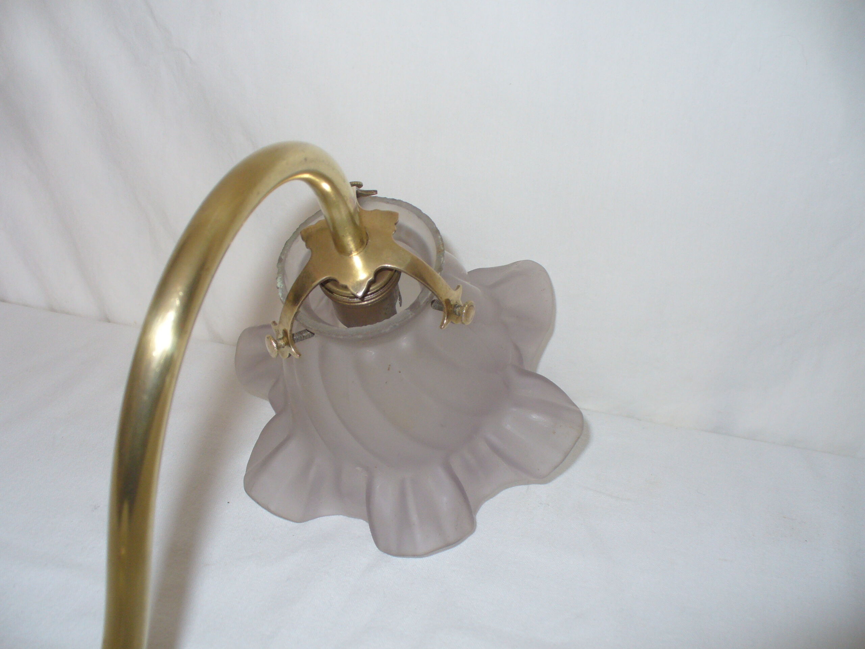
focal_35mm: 37
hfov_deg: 50.1
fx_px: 925
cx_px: 432
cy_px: 324
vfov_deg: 38.7
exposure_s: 1/20
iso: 100
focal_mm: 6.1
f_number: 2.8
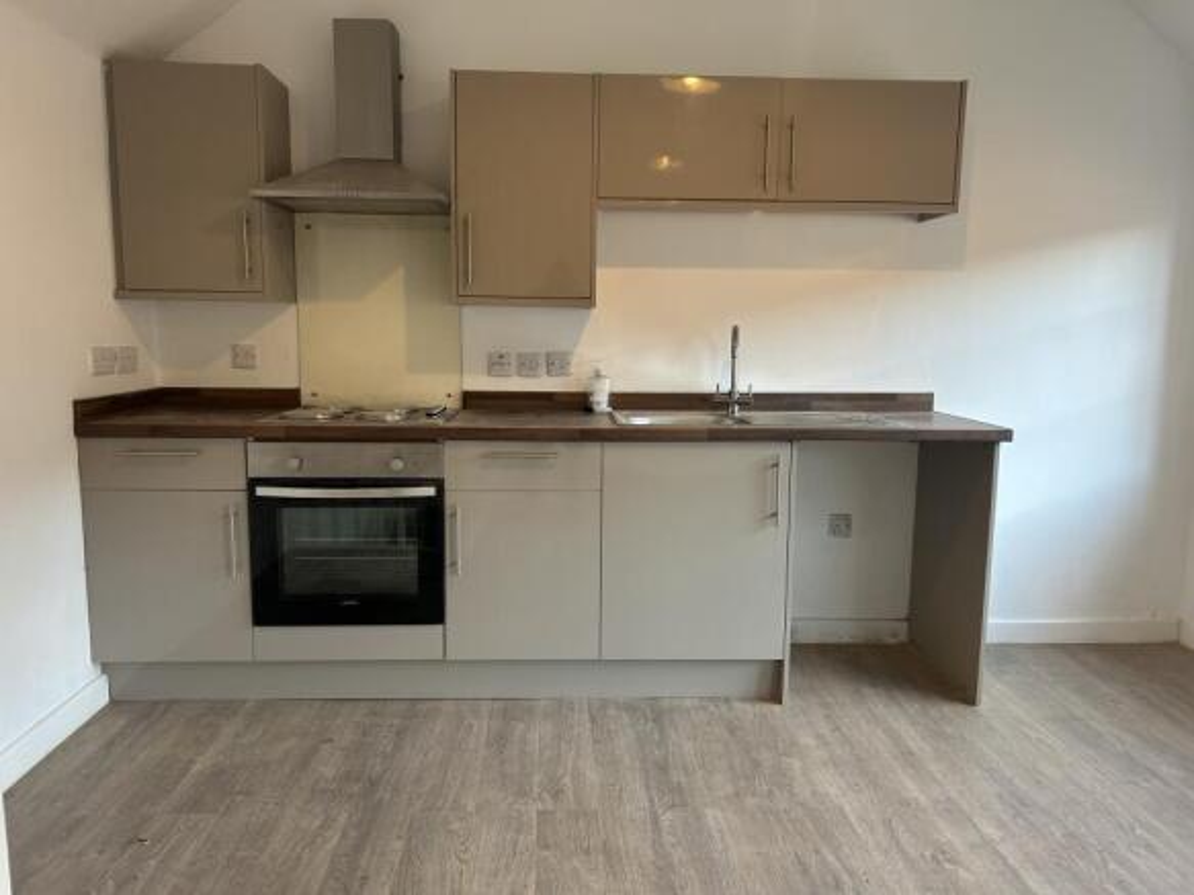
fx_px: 897
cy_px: 448
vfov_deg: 53.0
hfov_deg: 67.3
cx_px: 597
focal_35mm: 26
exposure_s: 1/50
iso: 80
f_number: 1.5
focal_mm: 5.7
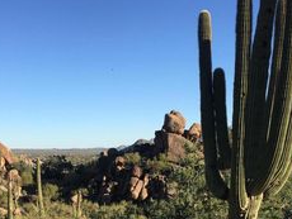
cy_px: 213
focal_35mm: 63
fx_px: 532
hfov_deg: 30.6
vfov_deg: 22.5
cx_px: 116
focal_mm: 4.15
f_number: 2.2
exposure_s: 1/999
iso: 25
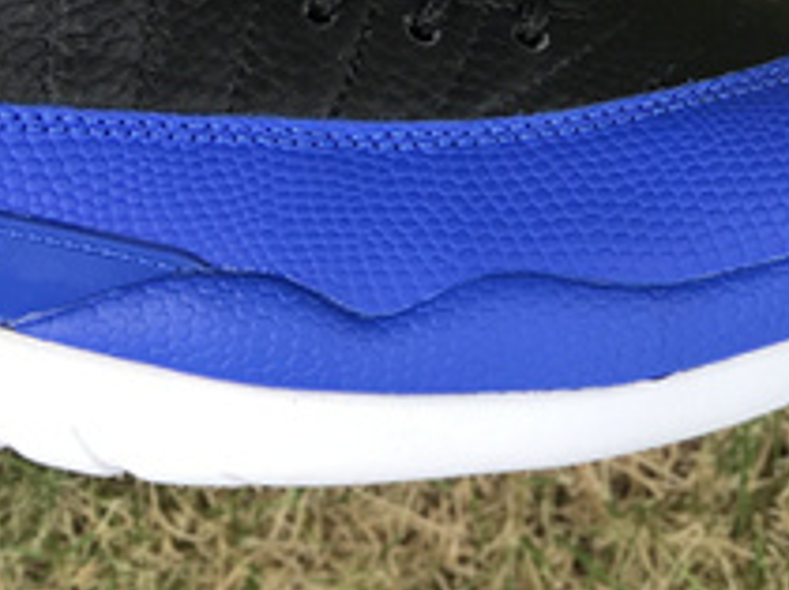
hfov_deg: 9.8
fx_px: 4576
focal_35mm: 201
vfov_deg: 7.2
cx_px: 113
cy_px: -400
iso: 20
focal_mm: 6.6
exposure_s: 1/125
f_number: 2.8
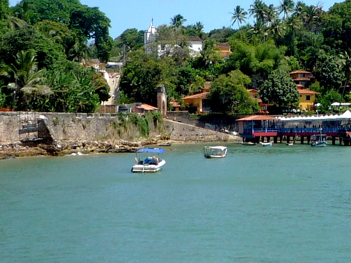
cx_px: 297
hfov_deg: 21.0
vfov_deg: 15.8
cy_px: 9
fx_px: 933
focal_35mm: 92
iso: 100
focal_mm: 4.4
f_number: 4.5
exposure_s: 1/800
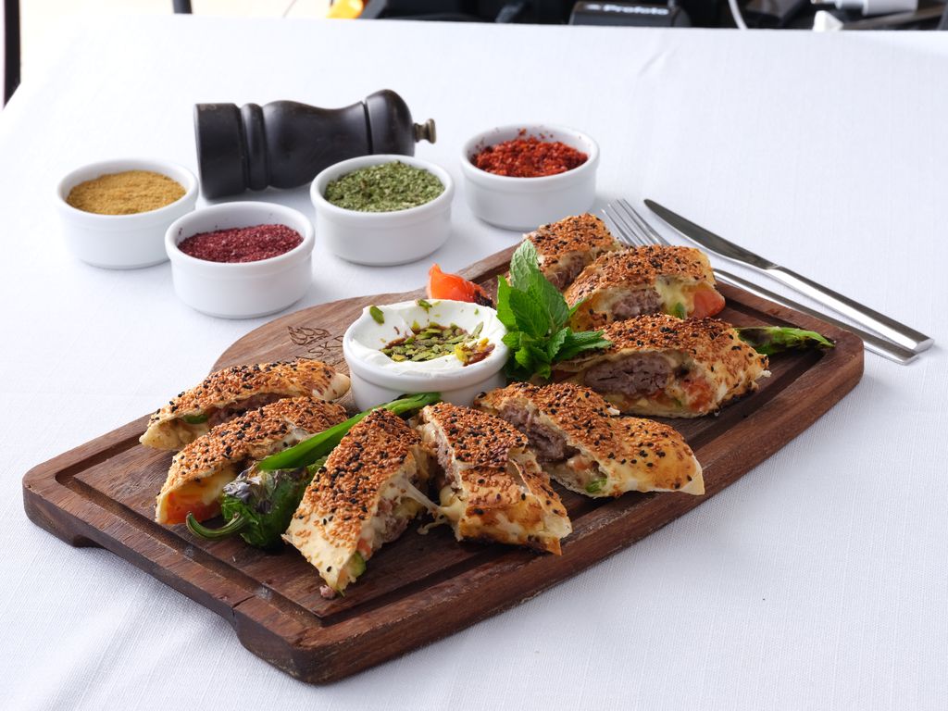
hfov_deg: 20.7
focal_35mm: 95
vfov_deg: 15.6
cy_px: 356
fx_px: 2602
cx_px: 474
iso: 1600
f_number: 18
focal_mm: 120
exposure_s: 1/125
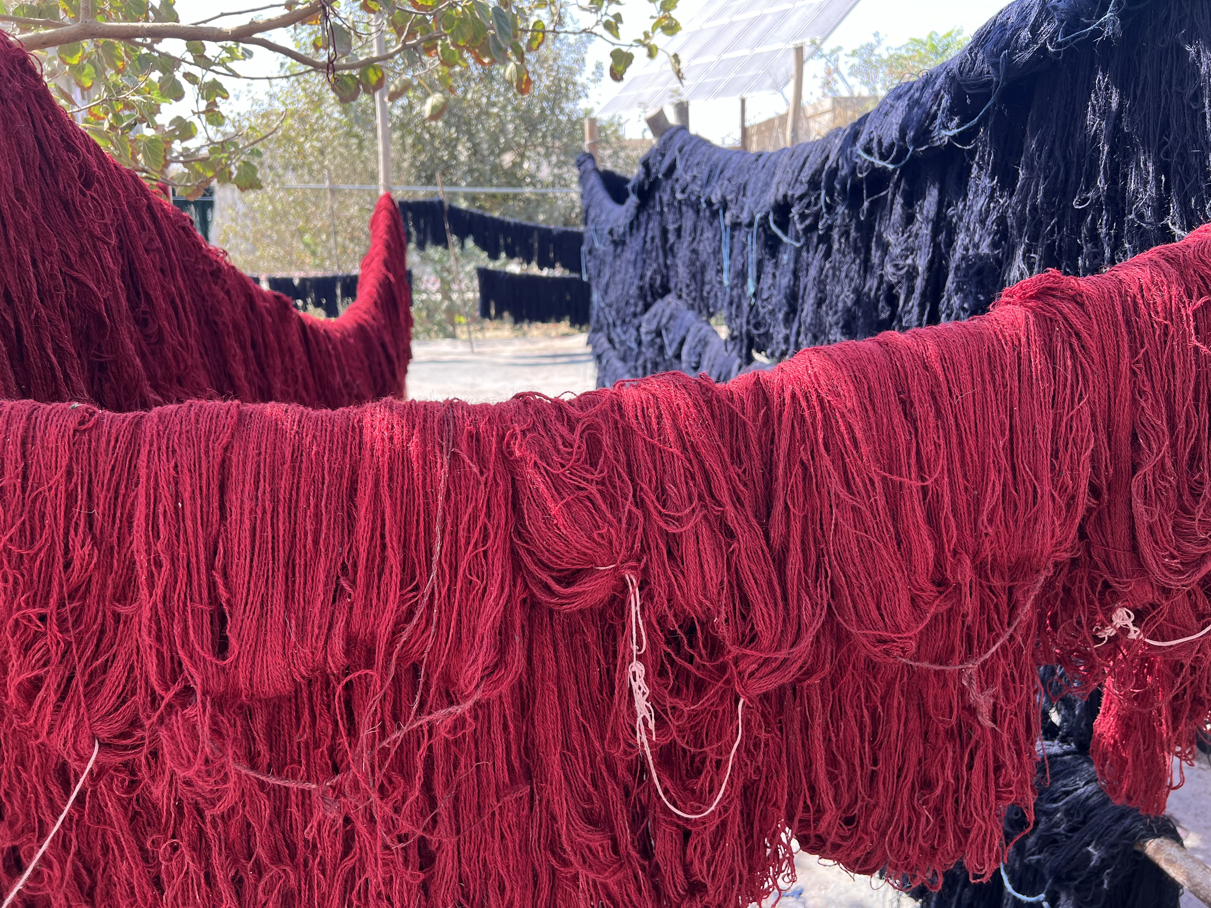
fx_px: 910
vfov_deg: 53.1
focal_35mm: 26
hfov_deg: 67.3
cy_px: 454
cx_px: 606
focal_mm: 5.7
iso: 50
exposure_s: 1/427
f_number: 1.5
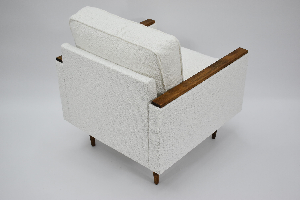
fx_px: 425
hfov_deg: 38.9
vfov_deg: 26.5
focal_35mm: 51
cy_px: 100
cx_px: 150
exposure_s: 1/125
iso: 800
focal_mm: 34
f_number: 4.8
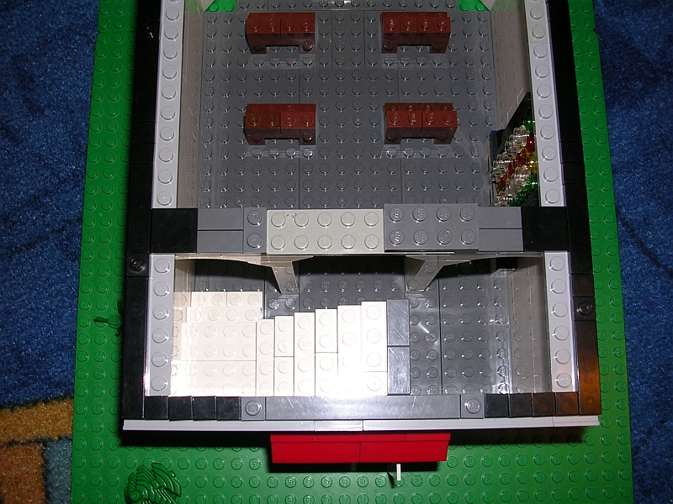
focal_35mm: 38
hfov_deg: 49.0
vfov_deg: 37.7
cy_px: 252
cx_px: 336
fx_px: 739
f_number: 2.8
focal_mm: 5.8
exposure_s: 1/60.1
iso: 50
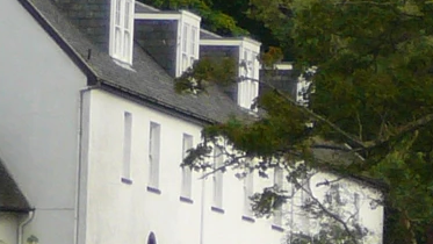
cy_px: 173
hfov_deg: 3.4
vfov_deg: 1.9
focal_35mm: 628
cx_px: -288
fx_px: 7212
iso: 80
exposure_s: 1/320
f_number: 3.9
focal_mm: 16.6
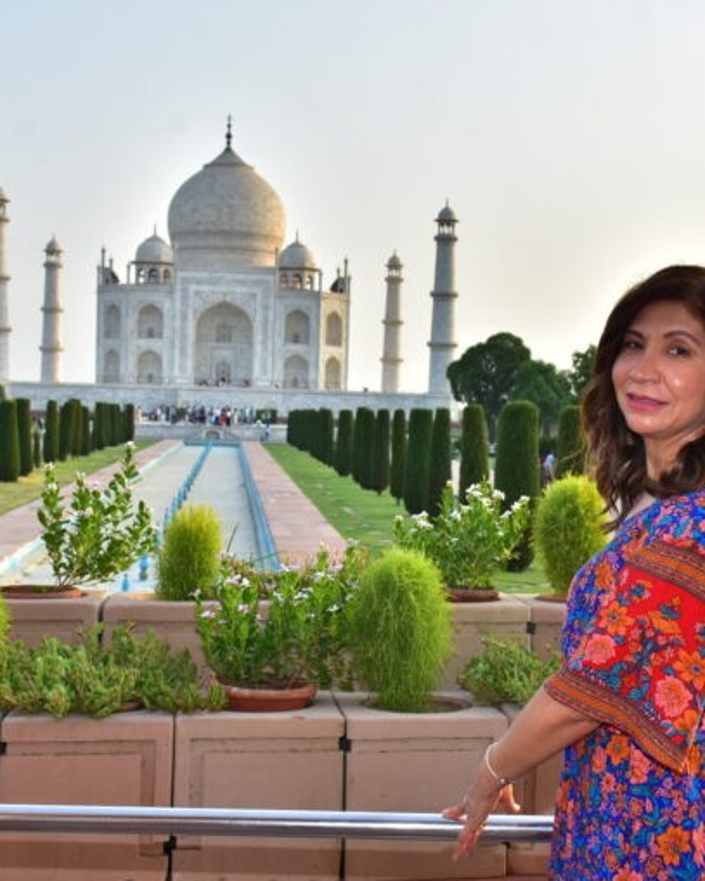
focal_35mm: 51
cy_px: 441
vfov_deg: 36.7
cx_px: 417
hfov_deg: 29.6
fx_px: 1331
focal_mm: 24
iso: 200
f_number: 7.1
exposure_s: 1/160
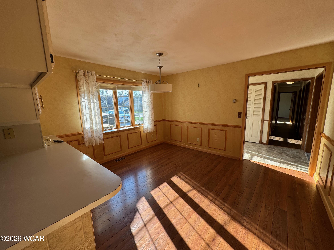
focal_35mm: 14
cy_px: 125
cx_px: 167
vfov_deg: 85.7
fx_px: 135
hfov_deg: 102.1
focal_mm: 2.22
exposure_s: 1/114
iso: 40
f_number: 2.2
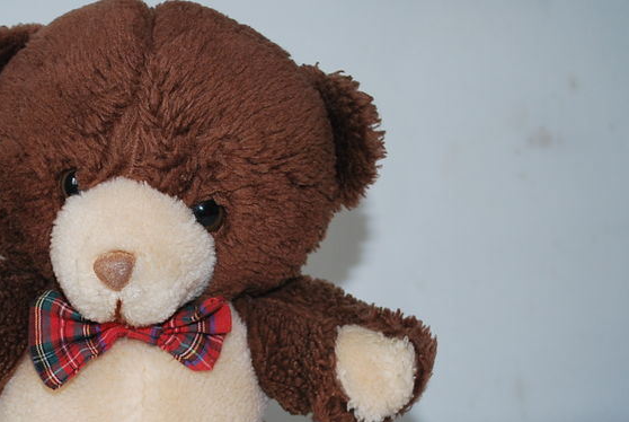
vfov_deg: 17.4
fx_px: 1363
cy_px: 341
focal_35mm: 78
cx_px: 147
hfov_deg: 25.6
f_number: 4.8
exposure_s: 1/60
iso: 200
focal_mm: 29
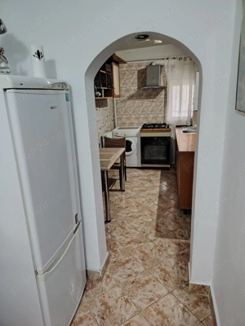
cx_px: 122
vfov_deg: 71.6
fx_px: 226
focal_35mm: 24
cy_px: 163
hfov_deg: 56.8
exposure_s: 1/25
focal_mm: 5.25
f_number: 1.75
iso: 1281
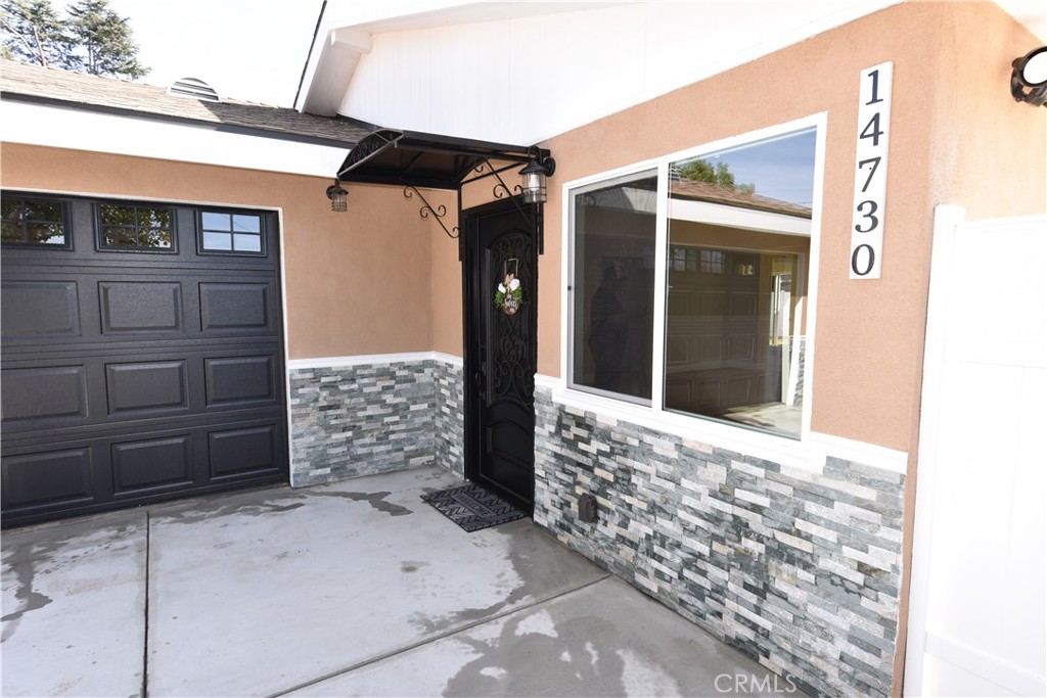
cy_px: 349
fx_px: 553
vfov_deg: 64.6
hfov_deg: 86.9
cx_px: 524
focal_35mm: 19
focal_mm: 19
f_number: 5.6
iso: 125
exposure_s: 1/125
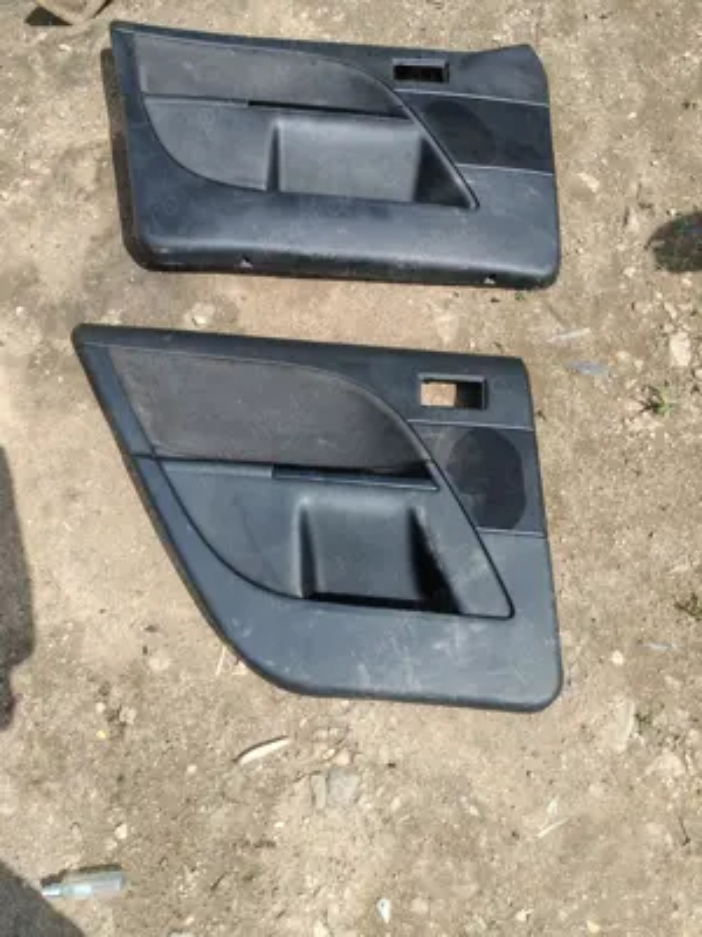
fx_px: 730
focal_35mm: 27
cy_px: 468
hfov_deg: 51.4
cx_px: 351
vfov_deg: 65.3
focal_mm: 5.52
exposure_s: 1/970
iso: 50
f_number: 1.95
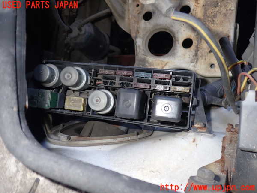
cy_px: 96
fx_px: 223
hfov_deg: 60.0
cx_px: 128
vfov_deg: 46.8
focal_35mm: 30
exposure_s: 1/30
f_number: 6.3
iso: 200
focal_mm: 5.4
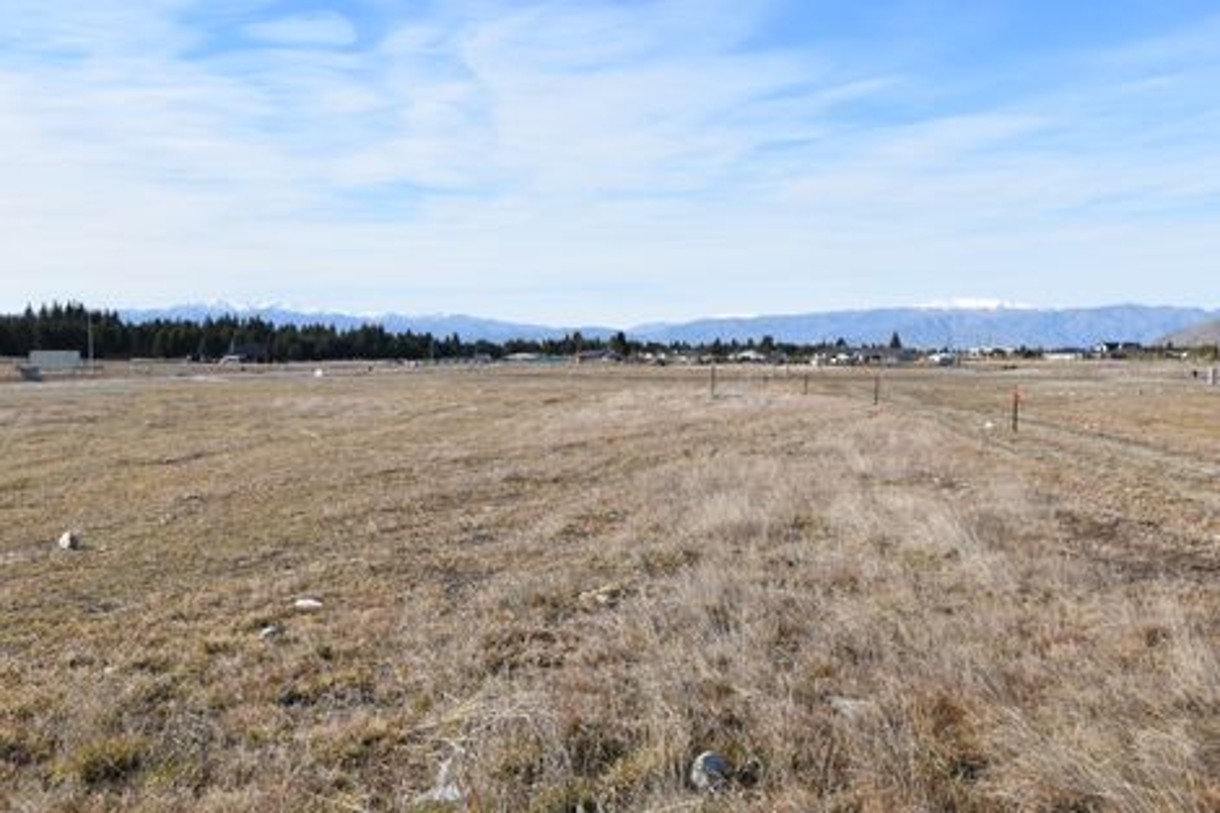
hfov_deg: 53.1
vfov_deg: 36.8
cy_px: 406
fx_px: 1220
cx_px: 610
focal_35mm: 36
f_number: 10
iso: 200
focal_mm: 24
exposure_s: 1/400
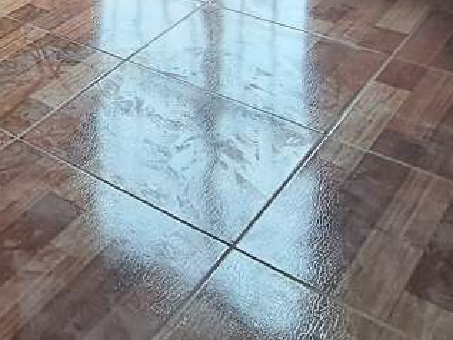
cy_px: -203
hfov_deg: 26.3
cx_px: -156
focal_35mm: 61
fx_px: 799
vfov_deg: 20.0
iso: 50
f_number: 2.2
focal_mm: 1.64
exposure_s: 1/60
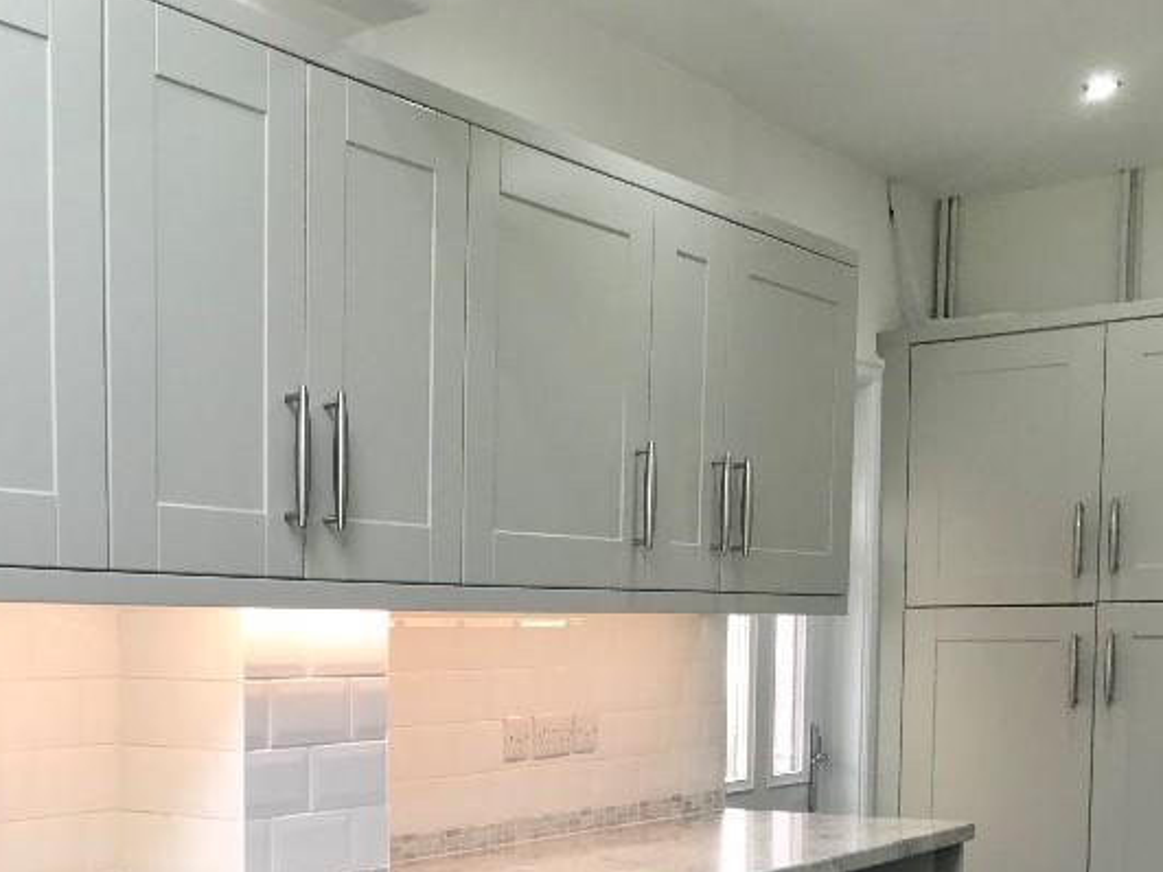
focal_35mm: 54
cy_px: 824
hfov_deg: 34.8
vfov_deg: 25.9
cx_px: 289
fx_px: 1814
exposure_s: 1/50
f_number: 1.8
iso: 25
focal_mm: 3.99
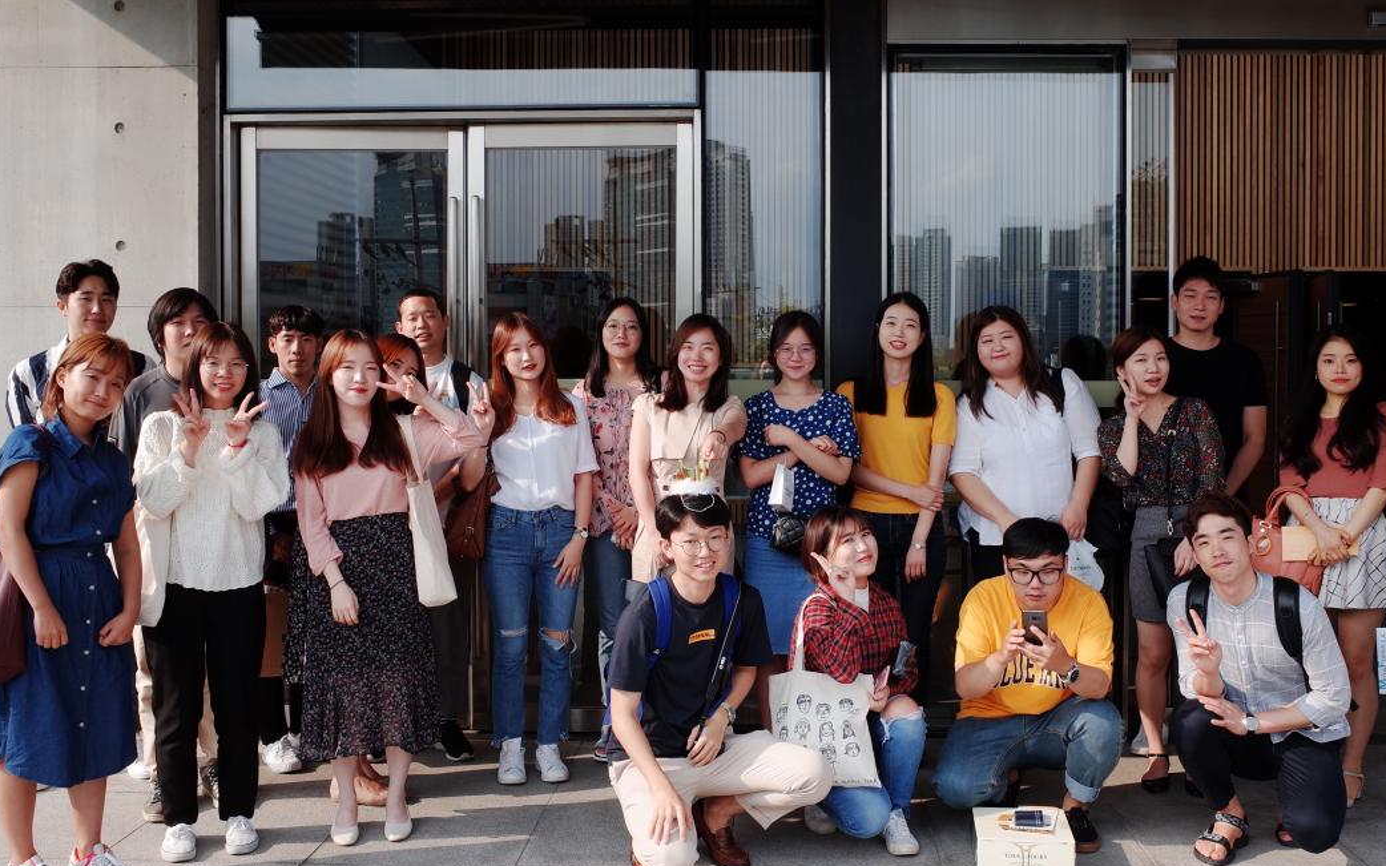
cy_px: 403
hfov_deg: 55.2
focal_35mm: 35
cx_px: 761
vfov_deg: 36.3
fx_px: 1322
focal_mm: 18.3
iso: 100
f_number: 5.6
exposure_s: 1/180
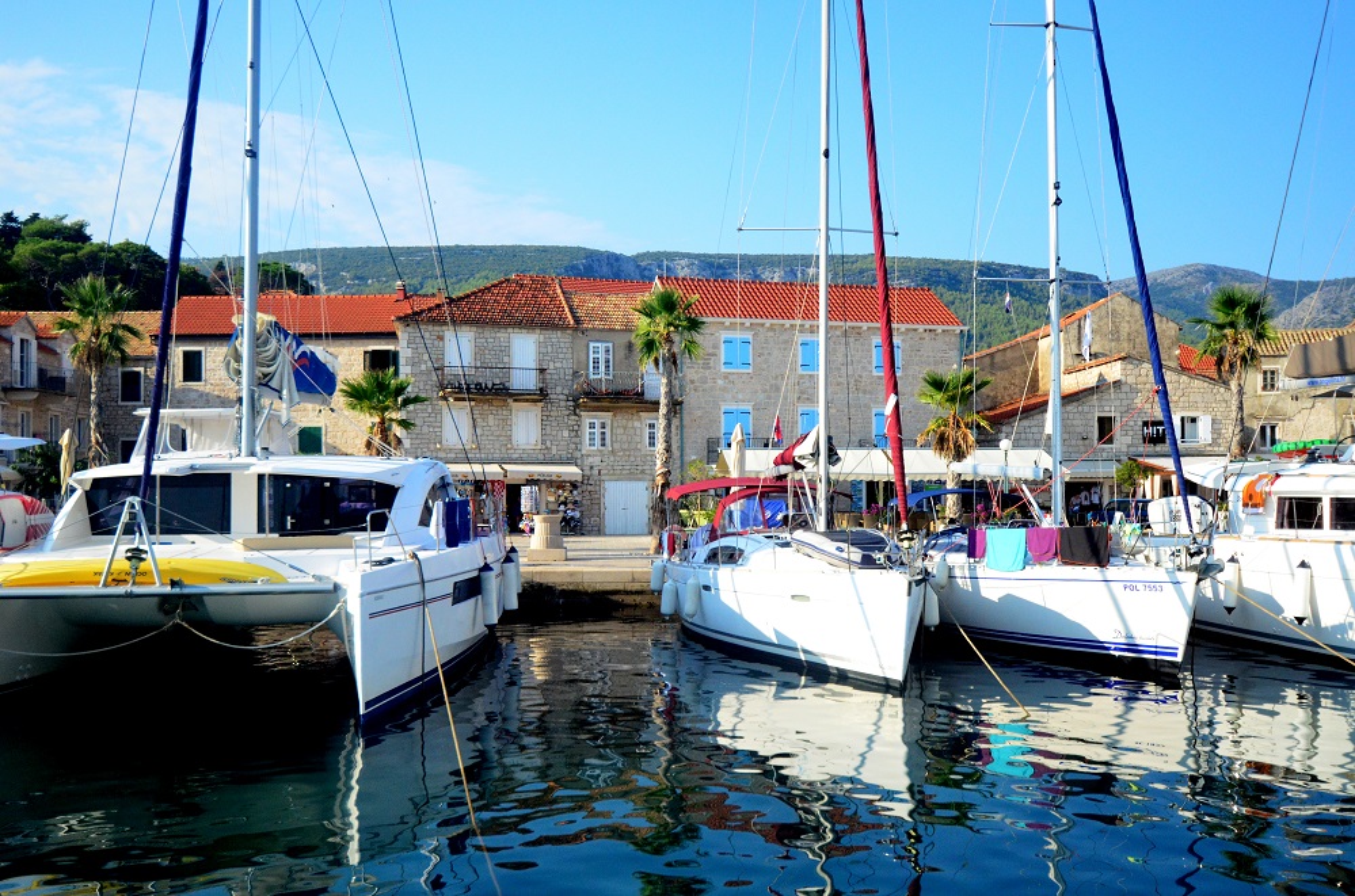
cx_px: 678
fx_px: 1352
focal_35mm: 36
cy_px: 448
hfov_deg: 53.2
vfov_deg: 36.7
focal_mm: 24
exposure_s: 1/8000
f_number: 4
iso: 2000
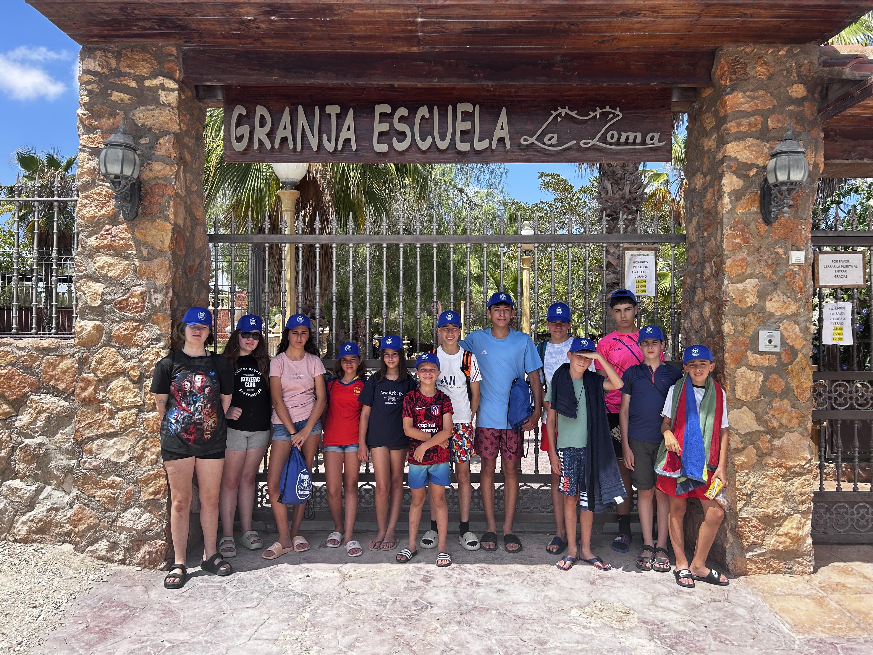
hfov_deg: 67.3
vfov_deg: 53.1
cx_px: 436
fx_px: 656
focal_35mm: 26
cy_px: 328
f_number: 1.5
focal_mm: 5.7
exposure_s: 1/2008
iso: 50
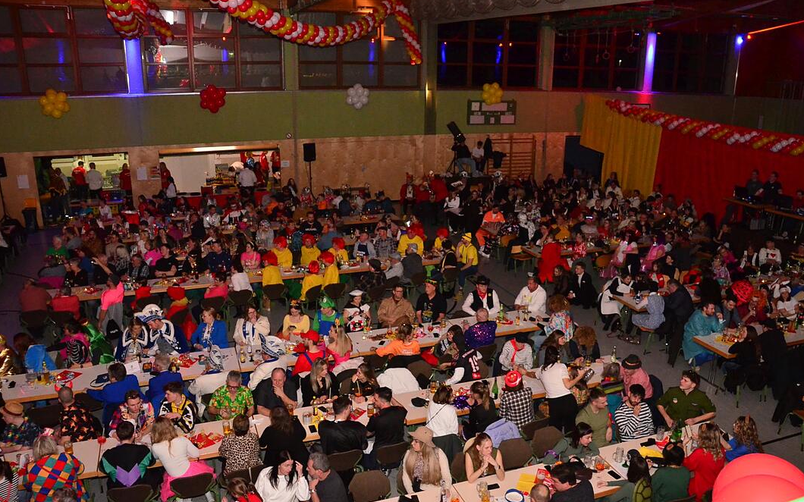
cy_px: 265
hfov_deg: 66.5
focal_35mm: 28
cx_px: 407
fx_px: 613
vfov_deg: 44.5
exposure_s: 1/125
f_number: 5.6
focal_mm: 18
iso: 3200
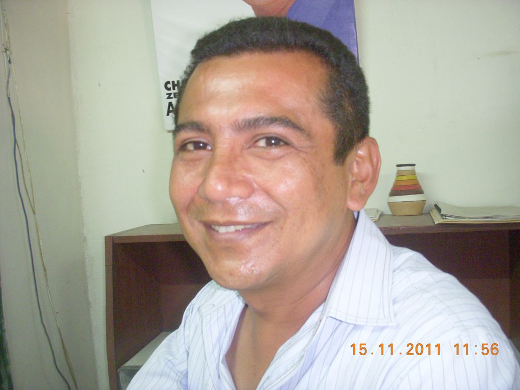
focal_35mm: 38
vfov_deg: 37.7
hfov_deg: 49.0
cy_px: 195
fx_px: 571
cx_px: 260
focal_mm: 6.3
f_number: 3.3
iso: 400
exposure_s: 1/10
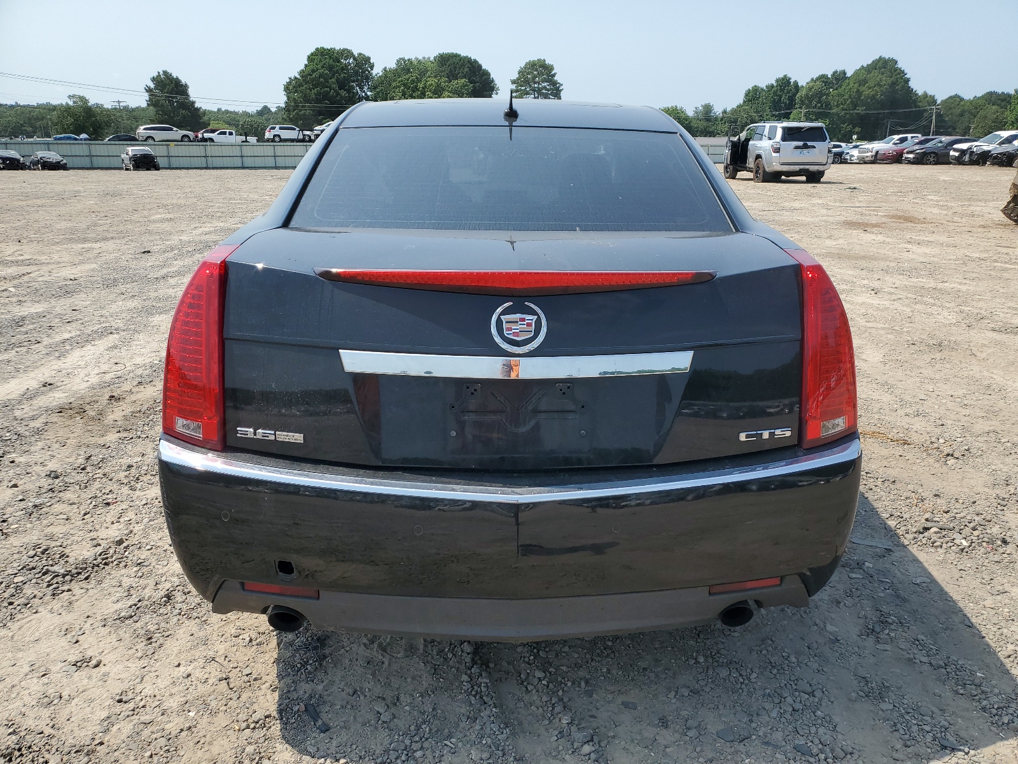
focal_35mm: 26
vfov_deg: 53.1
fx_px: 765
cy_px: 382
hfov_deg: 67.3
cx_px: 509
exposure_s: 1/2500
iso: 50
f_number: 1.5
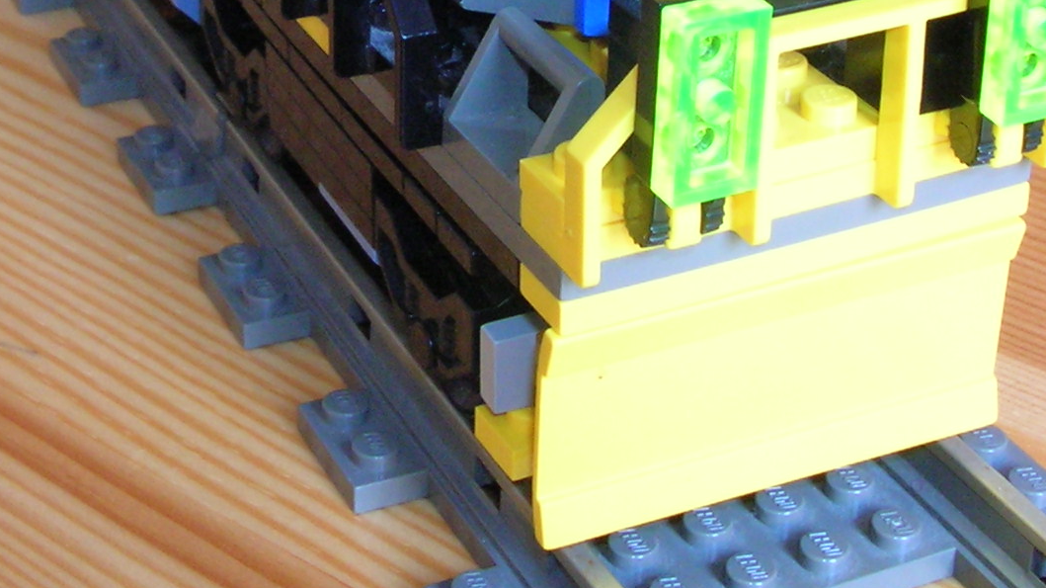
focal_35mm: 80
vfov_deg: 14.6
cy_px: -135
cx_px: 303
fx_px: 2218
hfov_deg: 26.3
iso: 149
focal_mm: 5.7
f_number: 4.9
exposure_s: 1/1.5
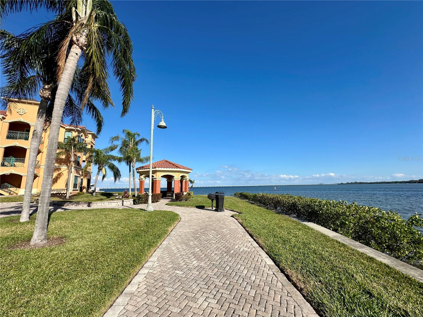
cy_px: 158
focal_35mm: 14
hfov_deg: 102.1
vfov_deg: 85.7
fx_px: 171
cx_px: 212
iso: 50
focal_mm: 2.22
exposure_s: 1/2747
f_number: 2.2
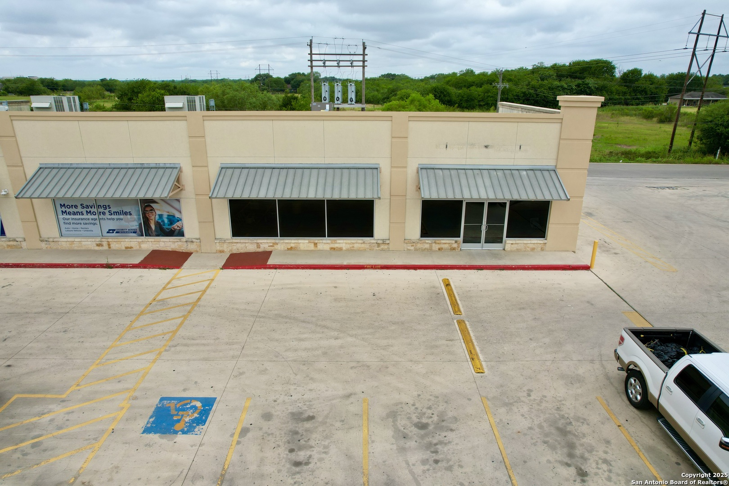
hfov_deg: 78.6
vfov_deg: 57.2
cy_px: 243
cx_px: 364
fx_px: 445
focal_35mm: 22
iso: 100
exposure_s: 1/1250
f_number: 2.8
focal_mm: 8.38
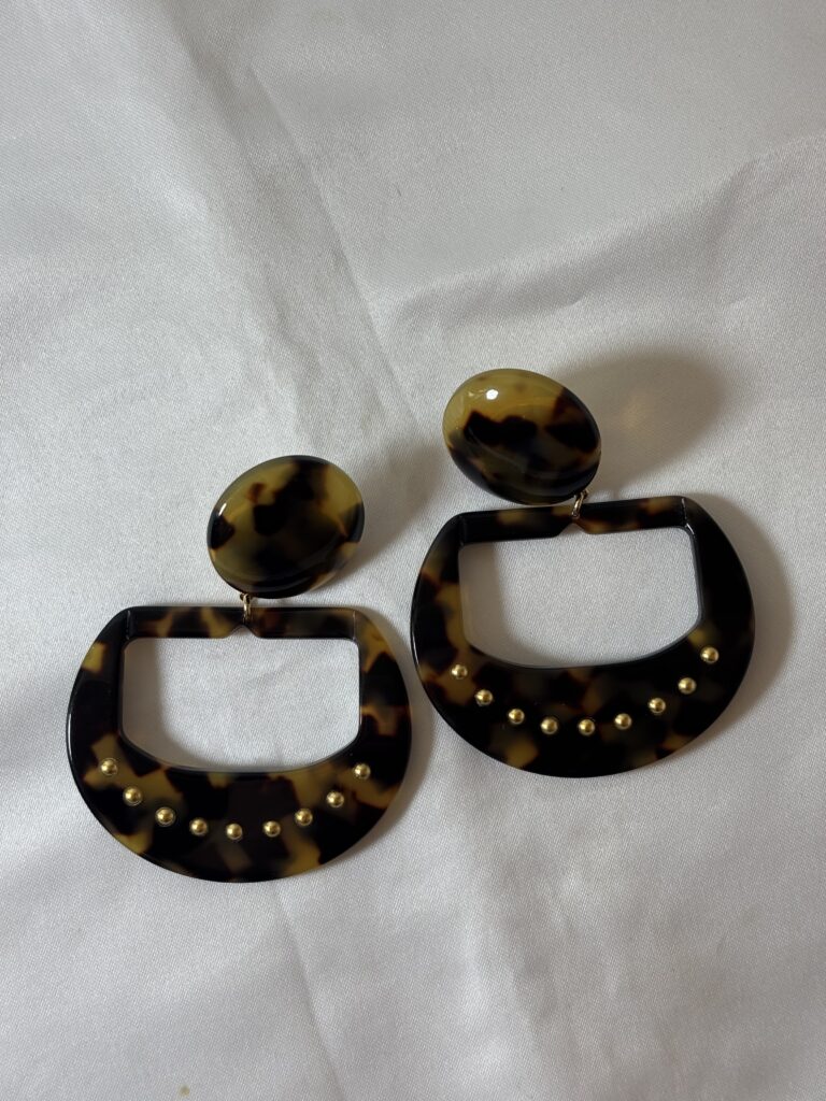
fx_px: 1654
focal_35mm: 52
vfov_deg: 36.8
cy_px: 550
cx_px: 413
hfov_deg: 28.0
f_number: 1.6
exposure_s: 1/118
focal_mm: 5.96
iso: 25
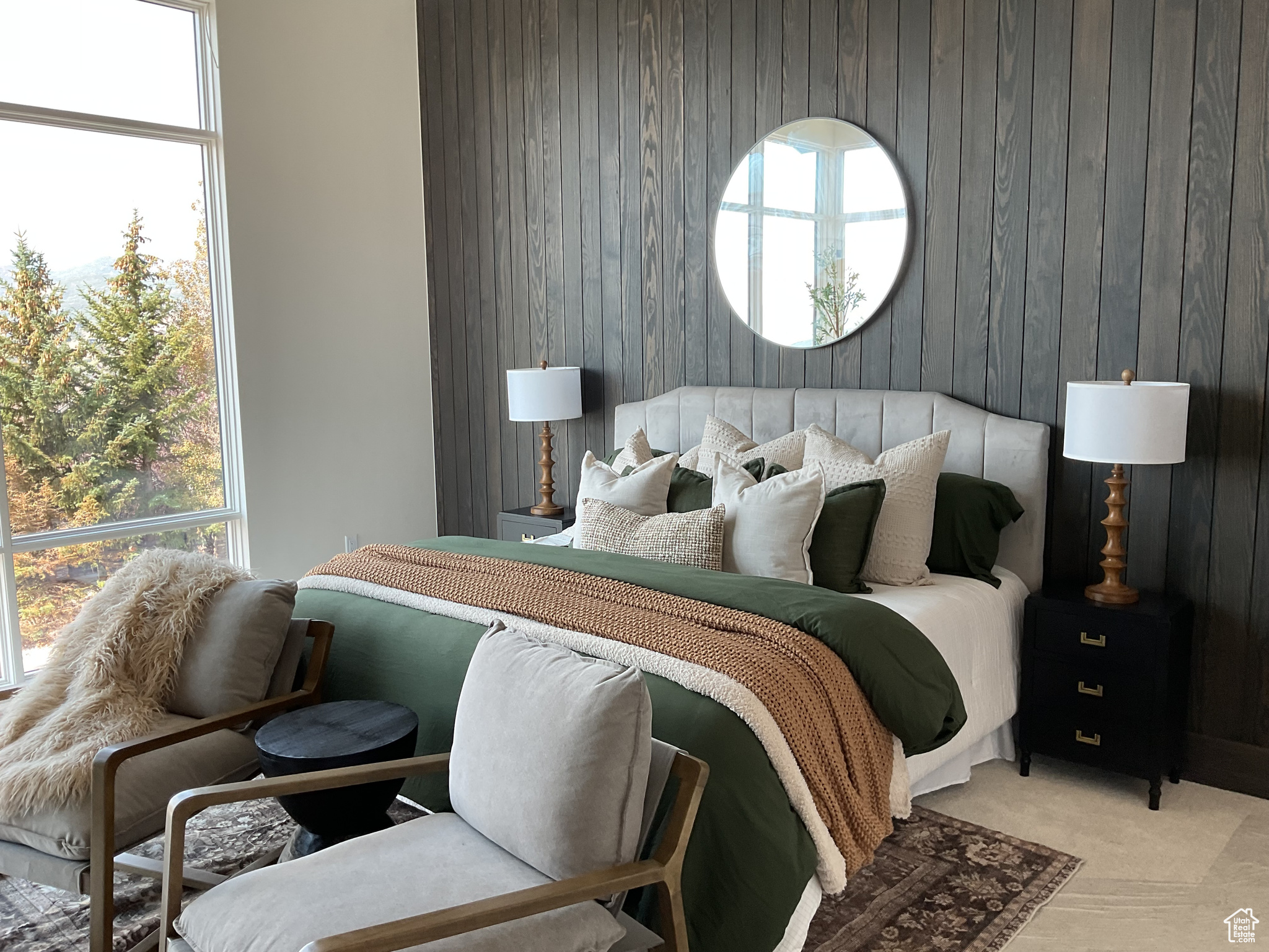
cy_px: 476
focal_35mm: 29
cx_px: 634
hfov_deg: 61.7
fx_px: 1063
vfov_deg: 48.2
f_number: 1.8
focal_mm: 3
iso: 40
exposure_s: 1/120
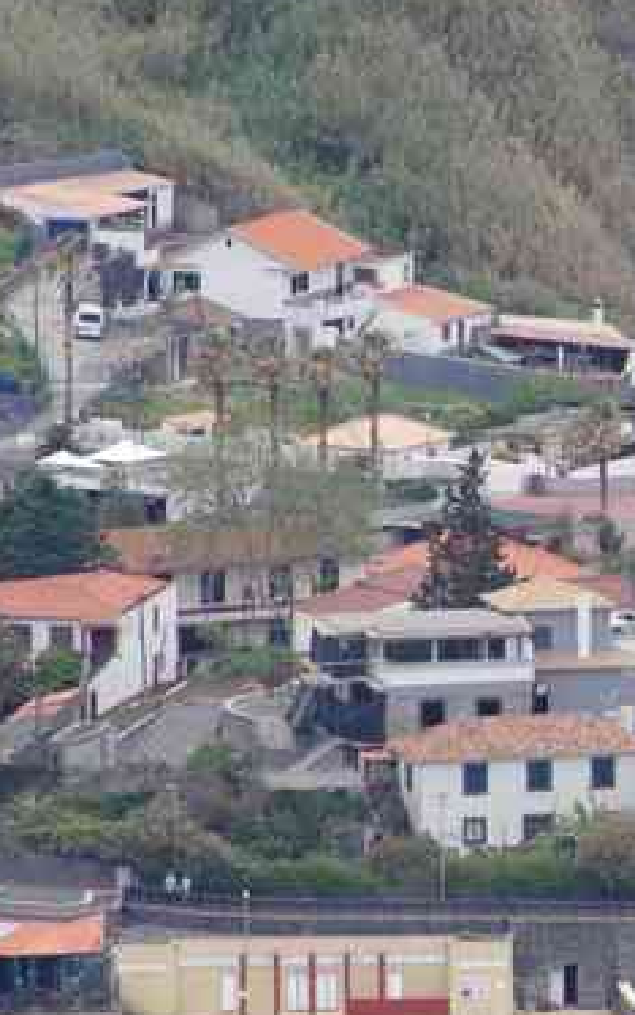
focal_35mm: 1226
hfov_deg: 1.1
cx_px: 761
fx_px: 33921
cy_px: 394
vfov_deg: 1.7
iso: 800
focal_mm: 300
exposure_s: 1/320
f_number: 9
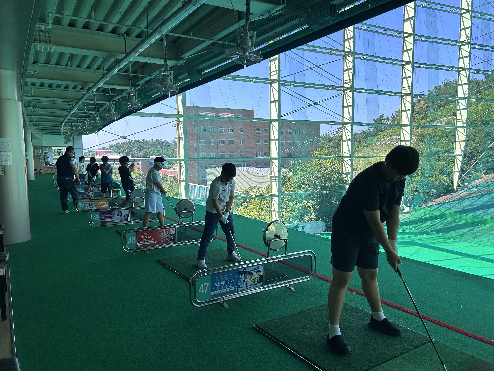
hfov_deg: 65.3
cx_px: 256
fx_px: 385
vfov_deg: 51.3
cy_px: 191
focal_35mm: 27
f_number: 1.5
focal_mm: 5.7
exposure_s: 1/1280
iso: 50
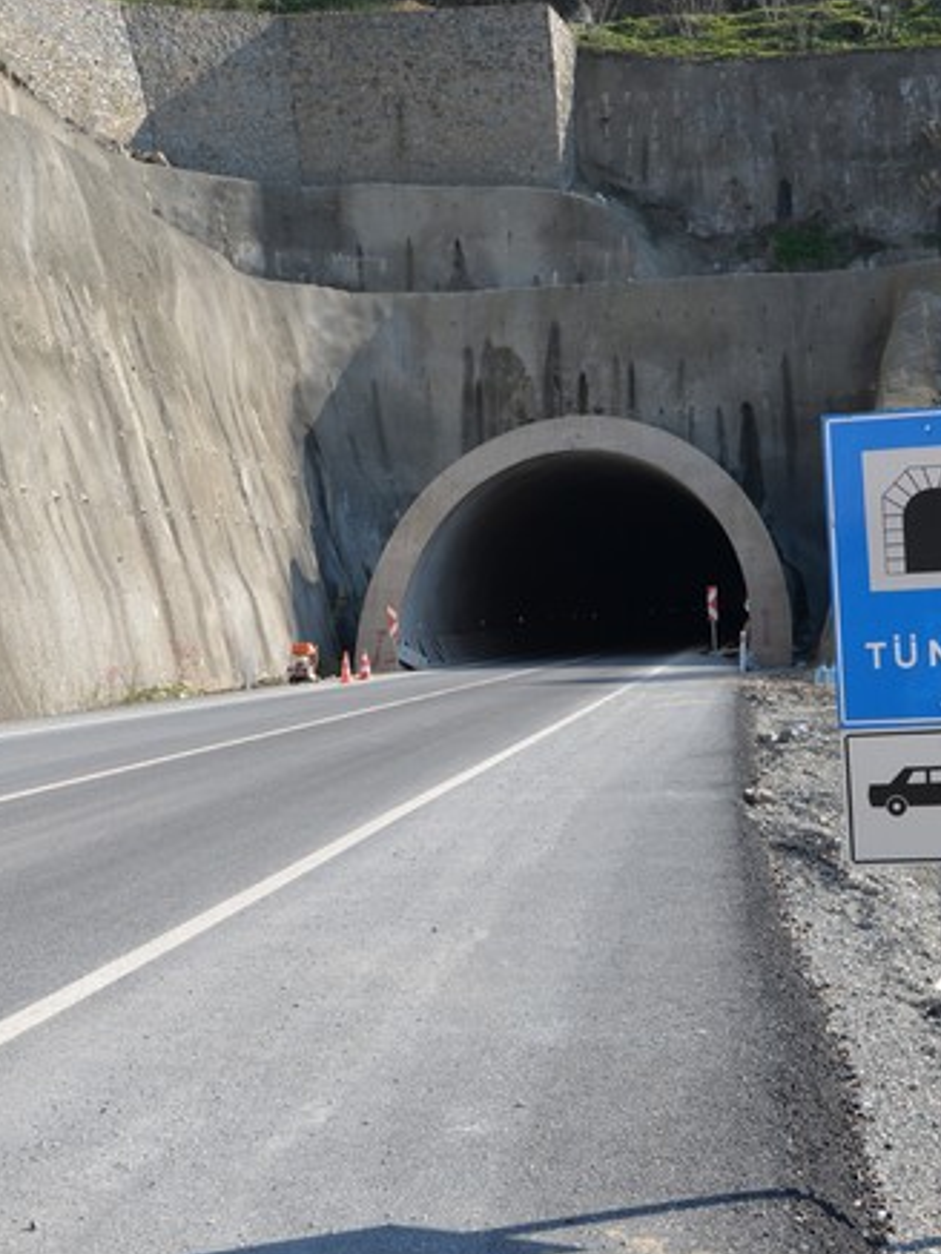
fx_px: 2029
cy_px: 618
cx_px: 620
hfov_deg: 26.0
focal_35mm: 56
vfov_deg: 34.3
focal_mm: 38
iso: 180
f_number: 8
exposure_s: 1/250
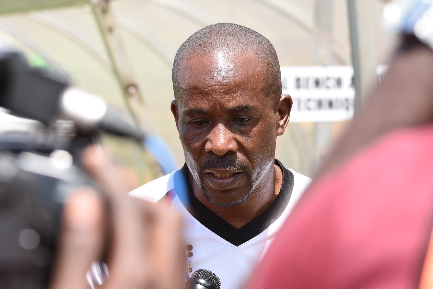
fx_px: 2708
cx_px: 216
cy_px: 144
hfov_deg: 9.1
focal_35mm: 225
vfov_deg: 6.1
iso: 800
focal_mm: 150
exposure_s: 1/800
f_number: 9
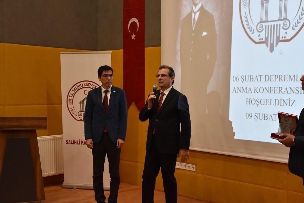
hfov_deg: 37.2
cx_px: 154
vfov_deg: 25.3
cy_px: 100
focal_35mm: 54
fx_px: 452
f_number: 4.2
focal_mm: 35
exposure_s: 1/60
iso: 1100
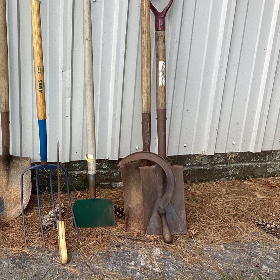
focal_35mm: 52
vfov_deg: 32.6
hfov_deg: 31.1
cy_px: 102
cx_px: 23
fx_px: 476
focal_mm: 3.3
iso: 25
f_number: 2.4
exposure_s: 1/137
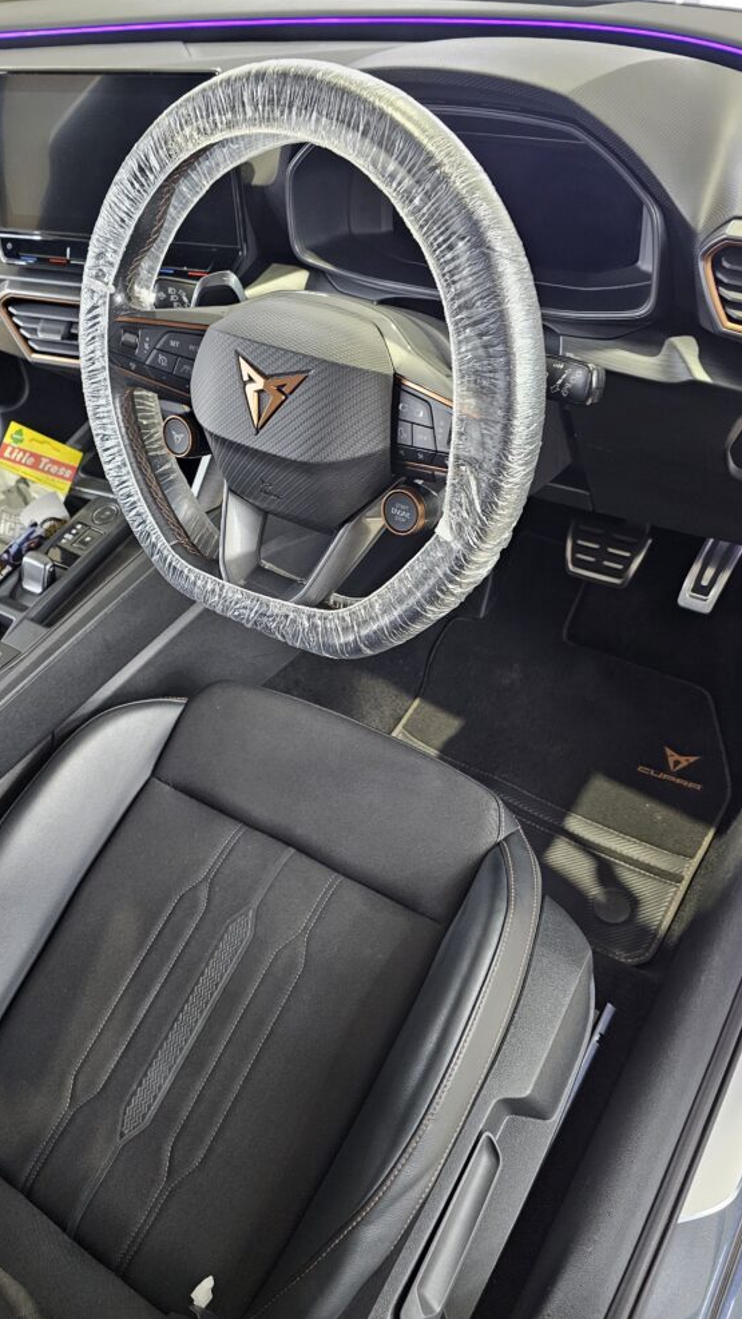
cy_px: 675
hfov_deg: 44.4
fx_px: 910
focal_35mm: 26
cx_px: 381
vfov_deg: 71.9
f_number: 1.7
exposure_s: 1/25
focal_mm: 6.3
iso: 640
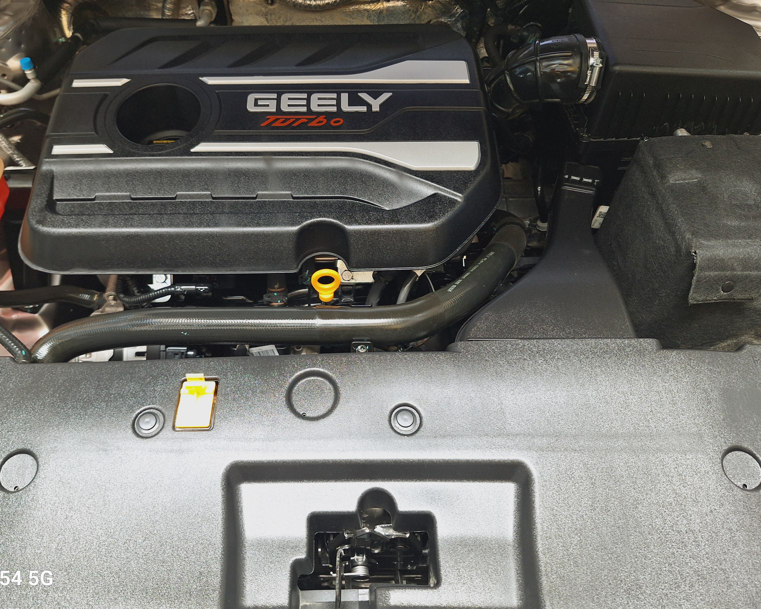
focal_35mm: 28
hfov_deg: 62.1
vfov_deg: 51.5
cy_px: 279
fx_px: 631
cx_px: 347
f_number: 1.8
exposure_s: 1/50
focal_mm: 5.54
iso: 160
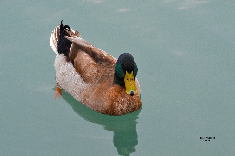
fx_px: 1809
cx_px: 118
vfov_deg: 4.9
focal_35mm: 278
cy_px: 78
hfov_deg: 7.4
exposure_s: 1/30
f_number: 25
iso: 1600
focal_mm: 185
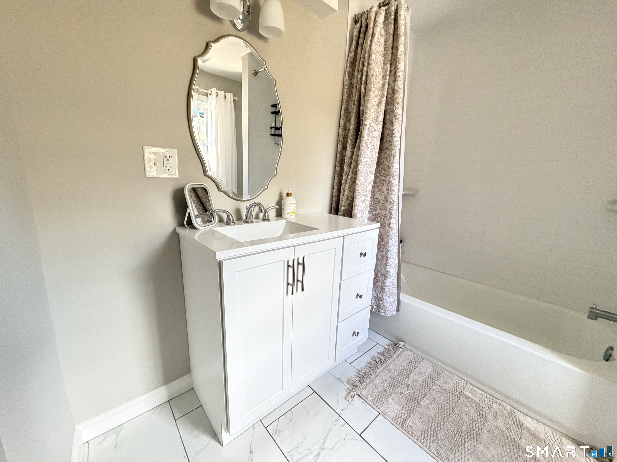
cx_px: 308
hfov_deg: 102.1
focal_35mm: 14
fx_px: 250
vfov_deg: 85.7
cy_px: 231
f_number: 2.2
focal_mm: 2.22
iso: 500
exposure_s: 1/60
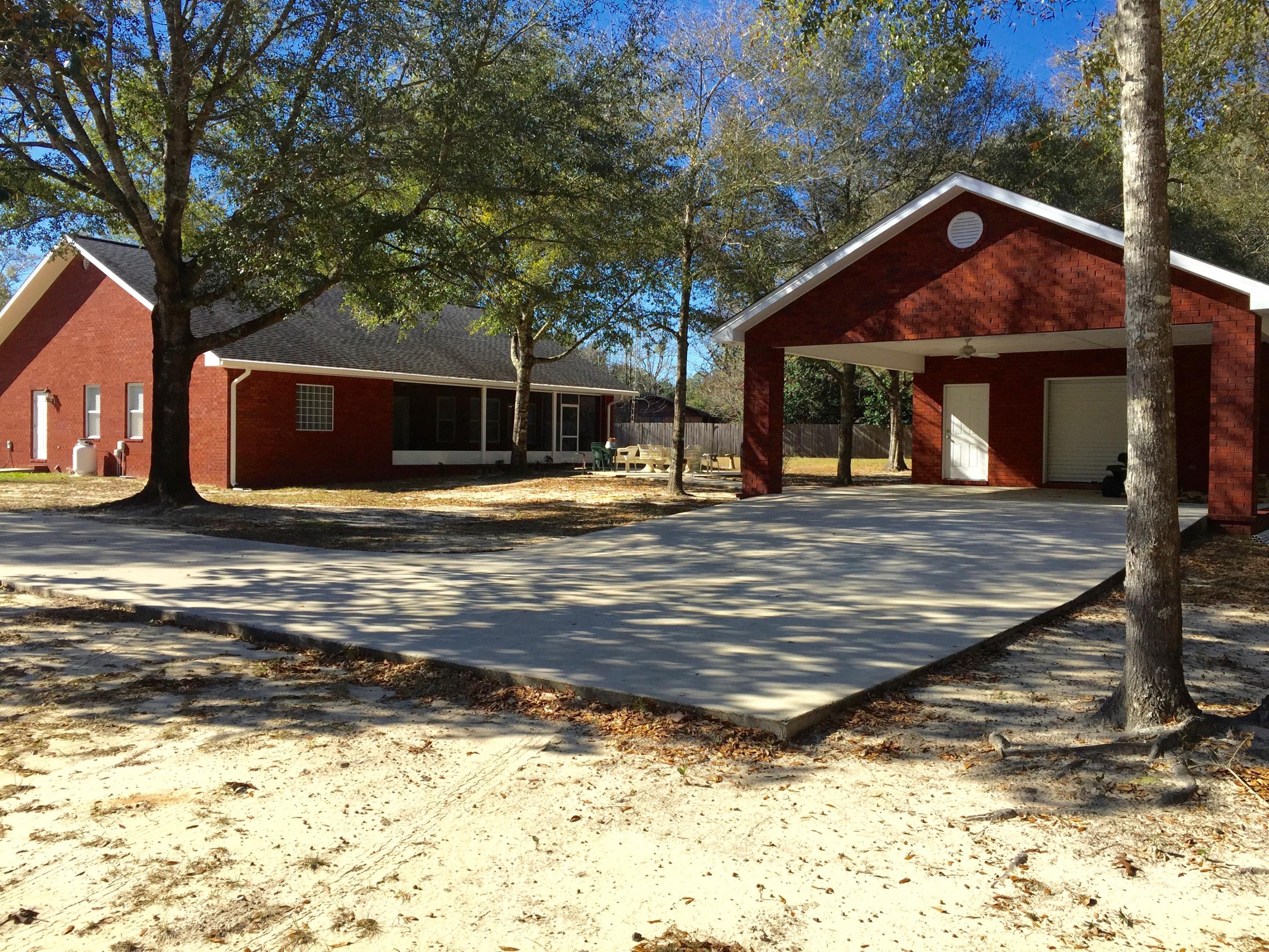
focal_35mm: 29
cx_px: 634
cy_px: 476
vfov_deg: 48.2
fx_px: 1063
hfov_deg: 61.7
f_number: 2.2
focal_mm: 4.15
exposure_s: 1/1412
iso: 32
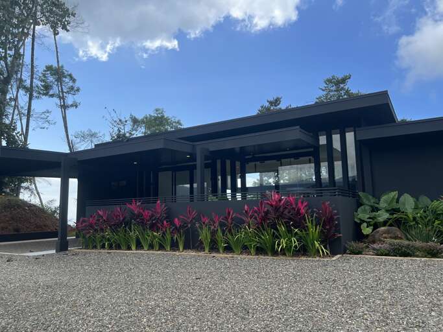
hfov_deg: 67.3
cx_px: 222
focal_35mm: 26
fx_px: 333
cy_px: 166
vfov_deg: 53.0
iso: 50
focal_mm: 5.7
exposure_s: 1/3571
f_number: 1.5
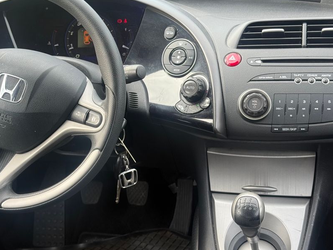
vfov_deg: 23.7
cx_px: 134
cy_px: 120
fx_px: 597
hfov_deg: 31.1
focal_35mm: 62
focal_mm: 6.76
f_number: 1.78
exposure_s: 1/185
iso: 50
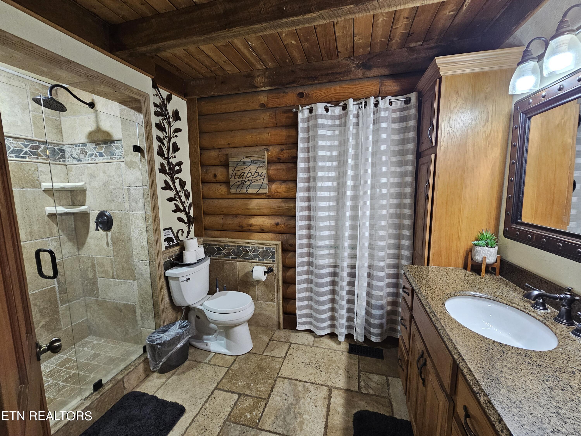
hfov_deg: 106.2
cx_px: 290
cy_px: 218
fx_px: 218
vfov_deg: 89.9
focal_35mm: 13
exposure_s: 1/30
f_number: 2.2
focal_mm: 2.2
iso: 320
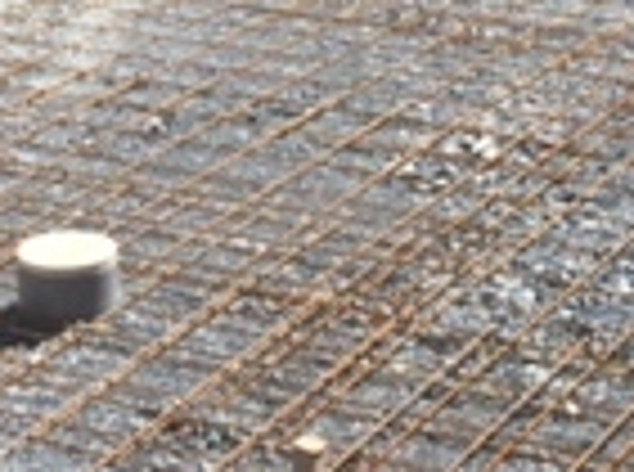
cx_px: 238
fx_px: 2411
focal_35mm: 132
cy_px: -387
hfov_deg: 15.0
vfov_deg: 10.5
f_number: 2.2
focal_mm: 4.15
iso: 32
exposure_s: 1/1099
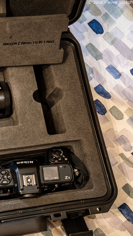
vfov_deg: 25.9
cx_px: -27
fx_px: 514
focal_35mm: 82
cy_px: 118
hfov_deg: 14.3
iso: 100
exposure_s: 30
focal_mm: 52
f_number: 16
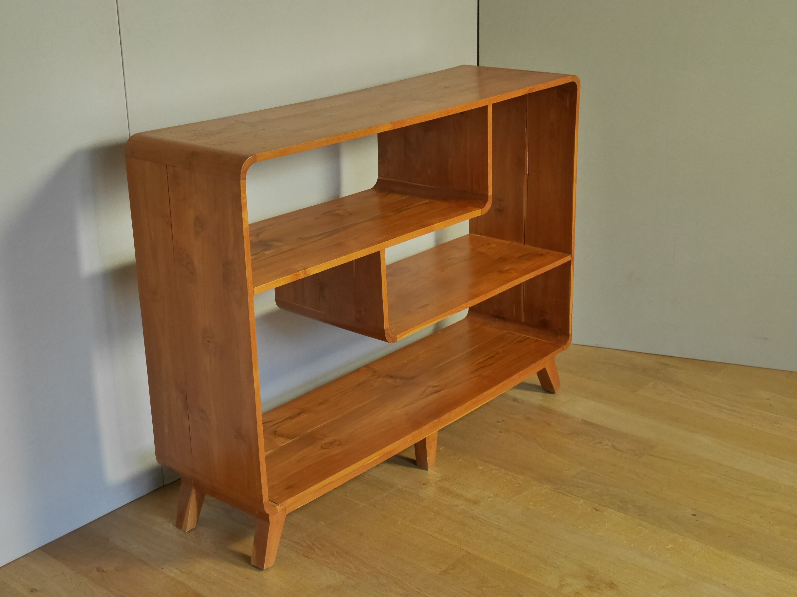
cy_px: 298
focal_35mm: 50
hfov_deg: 38.2
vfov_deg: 29.1
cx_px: 398
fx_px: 1151
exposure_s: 1/80
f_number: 5.1
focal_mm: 25
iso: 1250
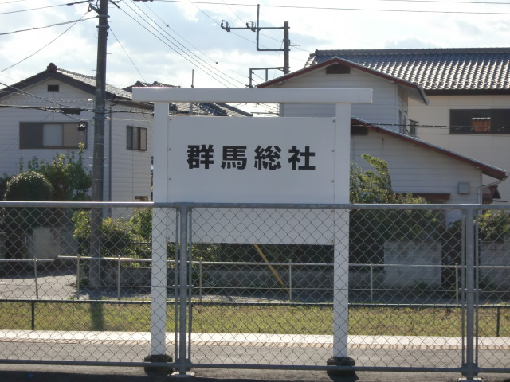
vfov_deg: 13.2
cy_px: 191
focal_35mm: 112
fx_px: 1650
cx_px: 255
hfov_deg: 17.6
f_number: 5.8
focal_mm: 19.6
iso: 64
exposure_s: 1/400
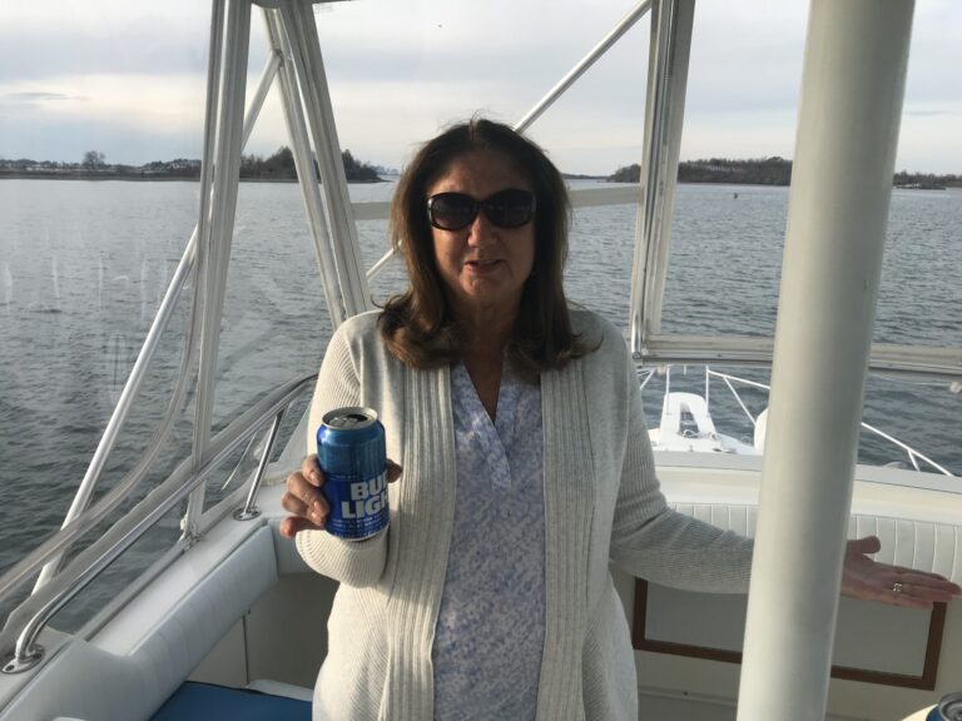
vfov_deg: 49.7
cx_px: 481
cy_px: 360
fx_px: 778
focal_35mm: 28
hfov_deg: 63.4
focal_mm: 3.99
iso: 20
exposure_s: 1/647
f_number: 1.8
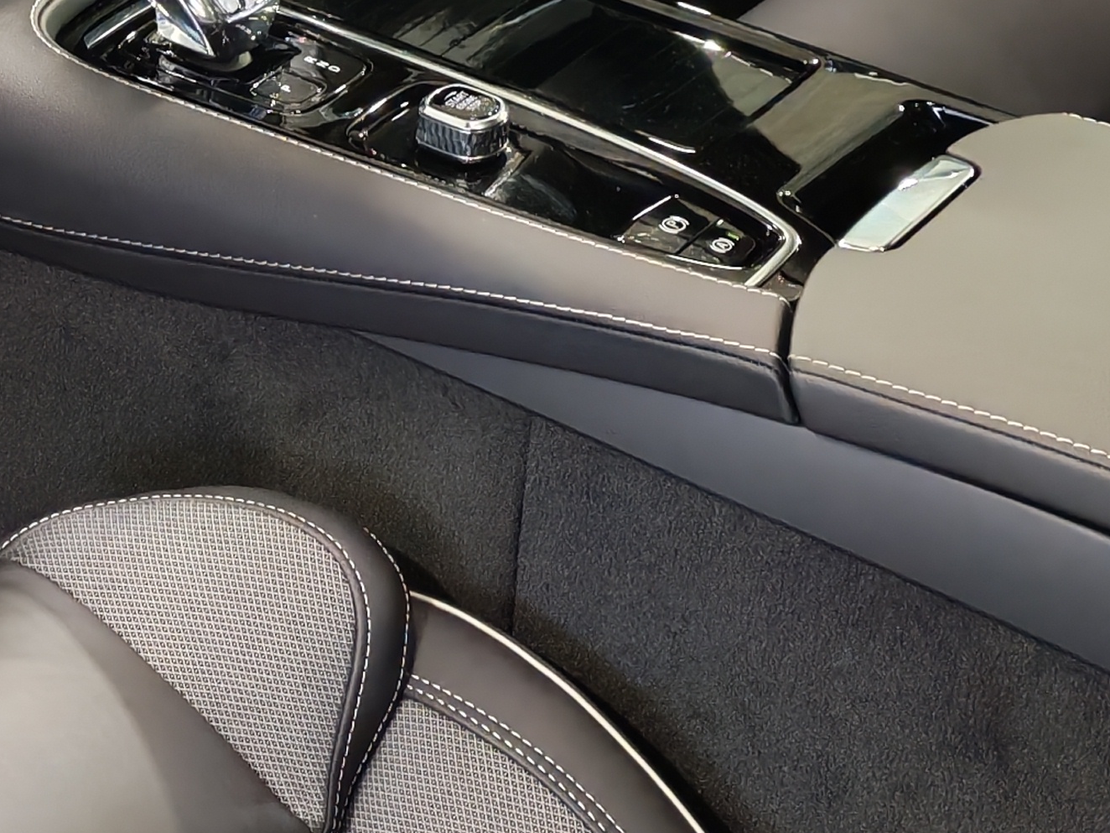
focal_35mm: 99
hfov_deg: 19.2
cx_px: -19
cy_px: 39
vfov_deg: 14.7
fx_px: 3175
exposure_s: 1/50
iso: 2119
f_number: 1.9
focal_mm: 6.12
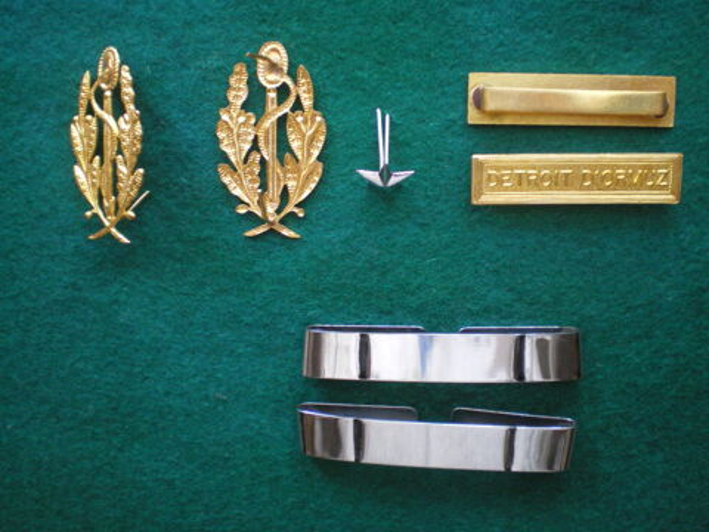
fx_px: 778
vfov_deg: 37.7
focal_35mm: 38
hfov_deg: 49.0
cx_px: 354
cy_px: 266
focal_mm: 6.3
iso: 400
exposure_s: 1/13
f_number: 3.1
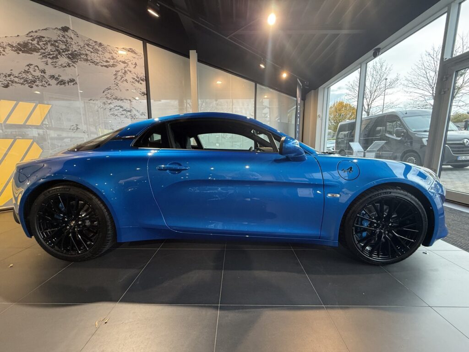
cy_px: 176
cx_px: 234
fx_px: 190
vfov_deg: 85.7
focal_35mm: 14
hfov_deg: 102.1
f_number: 2.2
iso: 250
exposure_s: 1/100
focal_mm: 2.22
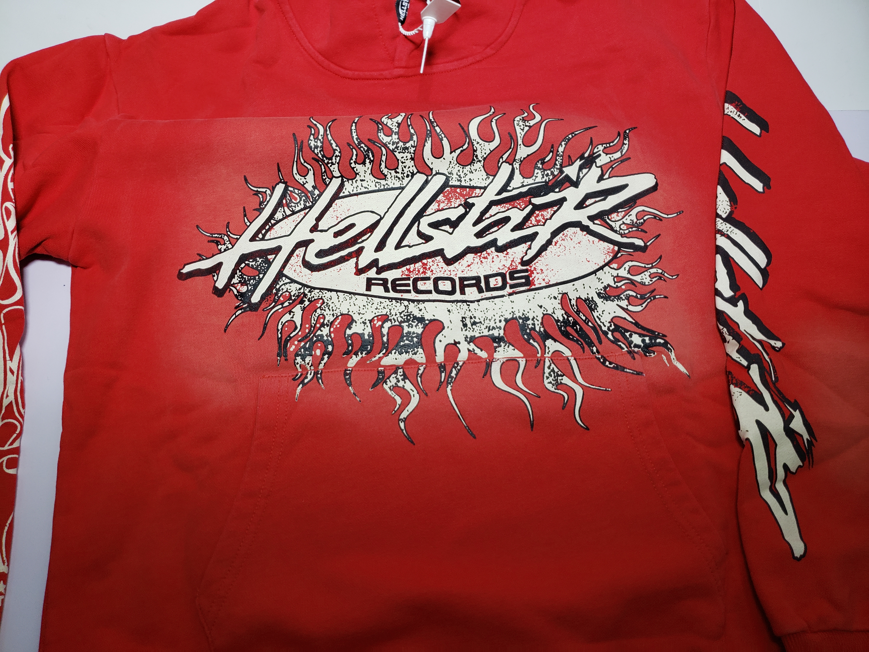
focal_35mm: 26
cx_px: 434
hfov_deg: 67.3
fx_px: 653
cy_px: 326
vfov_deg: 53.1
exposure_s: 1/275
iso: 50
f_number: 1.5
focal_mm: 4.3
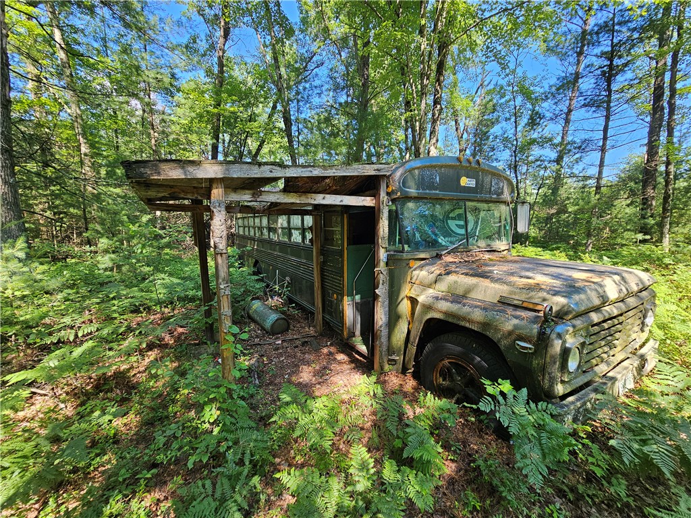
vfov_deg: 89.9
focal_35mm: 13
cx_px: 346
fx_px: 260
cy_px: 259
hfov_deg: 106.2
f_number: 2.2
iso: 50
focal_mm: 2.2
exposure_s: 1/177
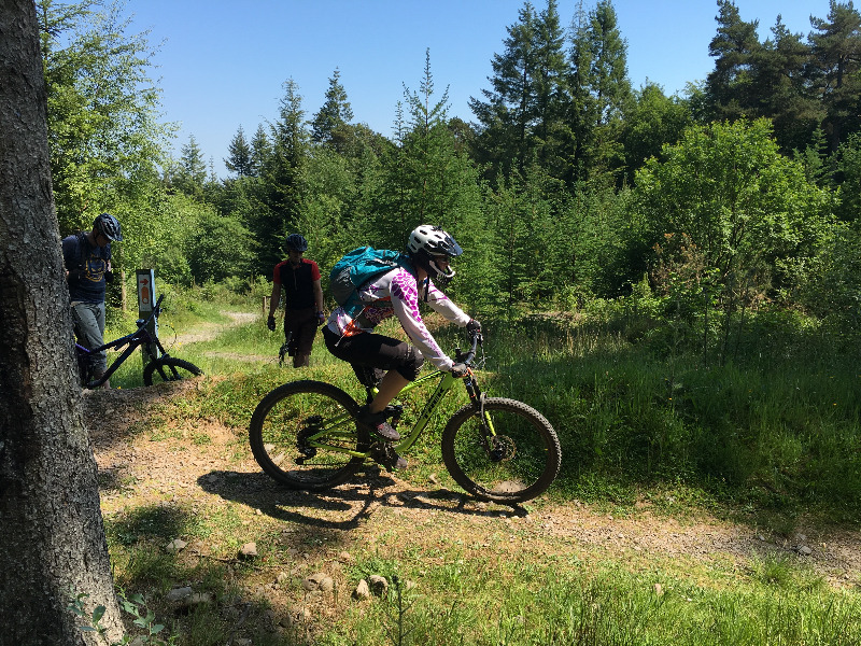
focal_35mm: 29
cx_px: 430
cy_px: 323
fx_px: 721
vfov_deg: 48.2
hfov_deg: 61.7
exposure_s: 1/705
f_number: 2.2
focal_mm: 4.15
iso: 25
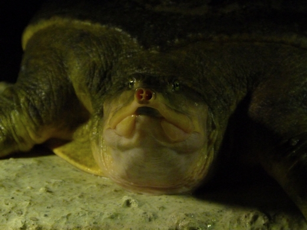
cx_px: 154
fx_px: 1703
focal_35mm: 192
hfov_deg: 10.3
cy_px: 115
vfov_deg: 7.7
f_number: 3.8
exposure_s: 1/125
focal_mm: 34.6
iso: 800
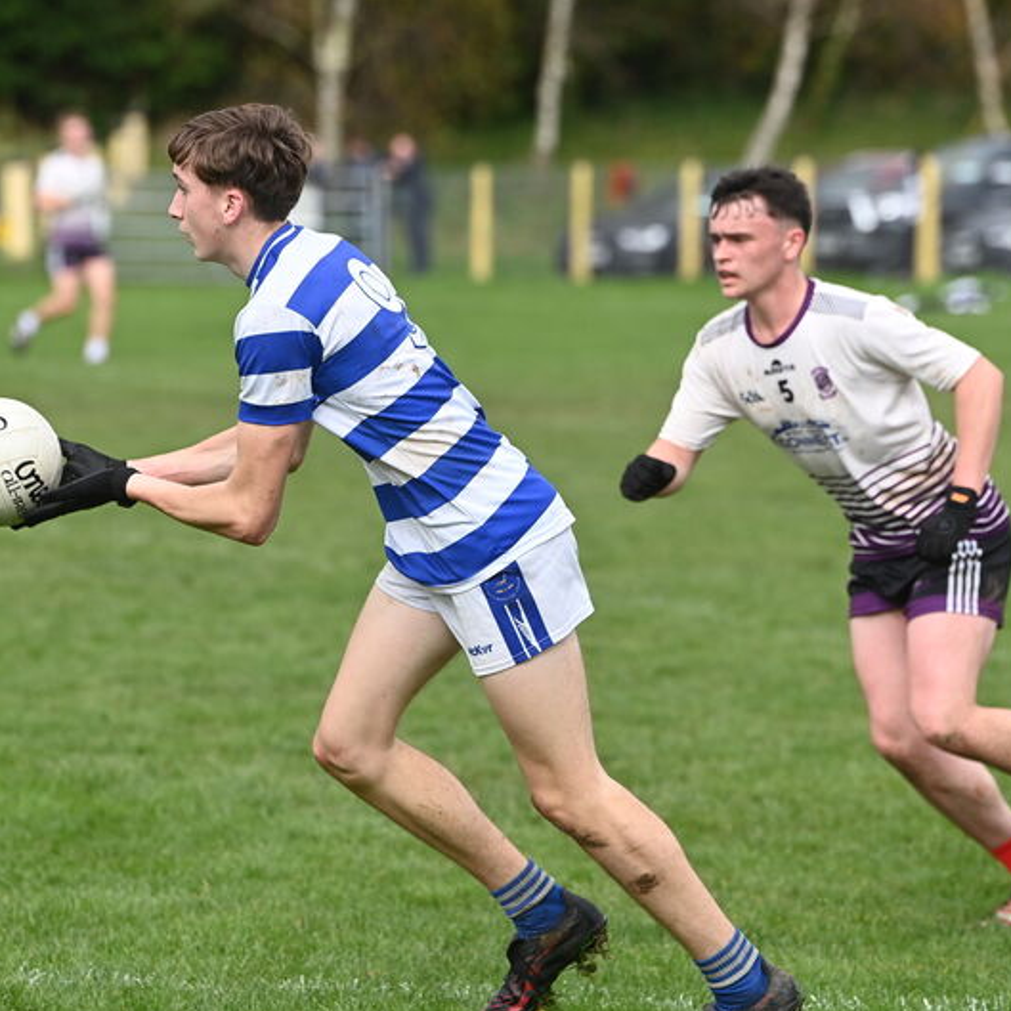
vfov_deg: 6.8
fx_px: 8492
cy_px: 506
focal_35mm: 257
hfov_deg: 6.8
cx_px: 426
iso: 800
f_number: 4.5
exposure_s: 1/2500
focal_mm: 200
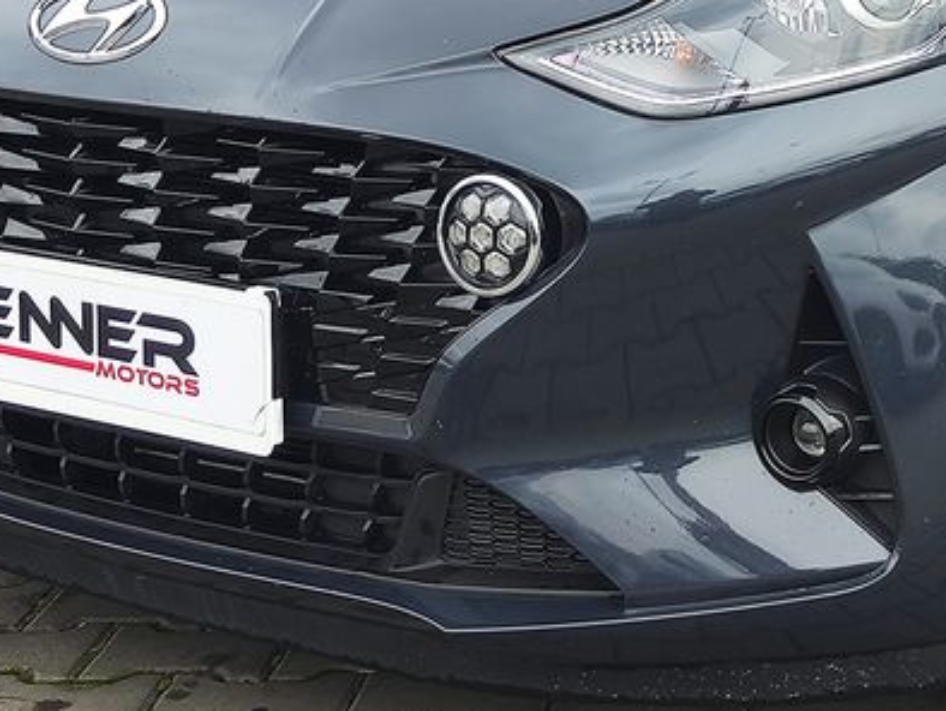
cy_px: 2
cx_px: 790
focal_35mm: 70
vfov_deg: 20.4
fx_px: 1914
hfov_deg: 27.1
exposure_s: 1/100
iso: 52
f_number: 1.69
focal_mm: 7.01
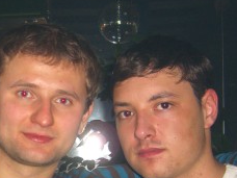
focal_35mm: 100
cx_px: 20
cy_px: 175
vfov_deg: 14.6
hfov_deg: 19.3
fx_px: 685
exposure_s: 1/60
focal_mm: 7.9
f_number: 2.8
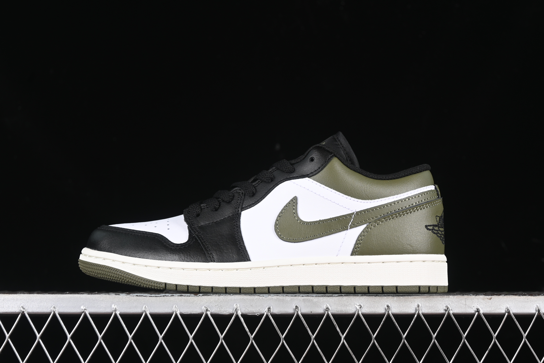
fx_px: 1133
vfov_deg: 18.2
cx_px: 272
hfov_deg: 27.0
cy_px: 182
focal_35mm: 75
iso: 160
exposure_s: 1/60
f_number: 6.3
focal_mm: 50
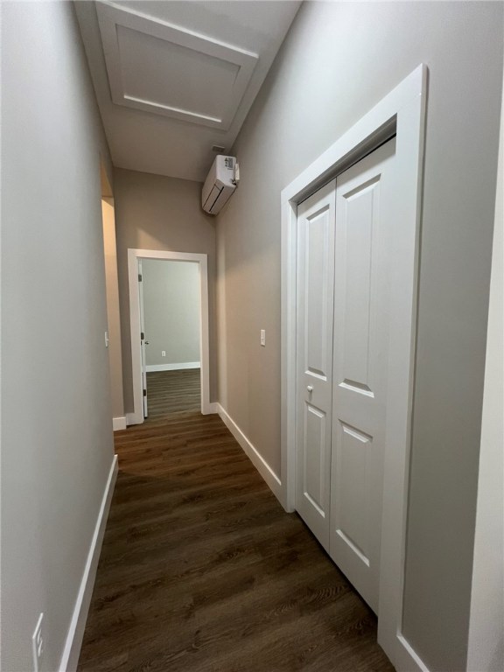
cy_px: 336
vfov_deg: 106.2
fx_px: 252
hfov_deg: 89.9
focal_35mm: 13
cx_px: 252
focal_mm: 1.57
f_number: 1.8
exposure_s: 1/60
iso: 160
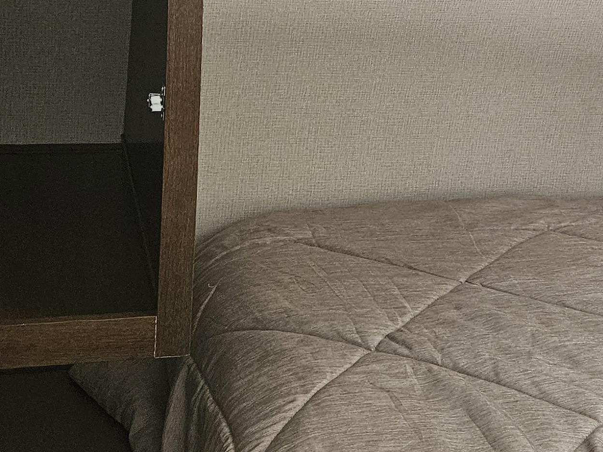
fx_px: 1289
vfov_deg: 19.6
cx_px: 558
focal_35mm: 74
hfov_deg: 25.4
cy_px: 66
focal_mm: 5.4
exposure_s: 1/120
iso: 500
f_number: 1.8
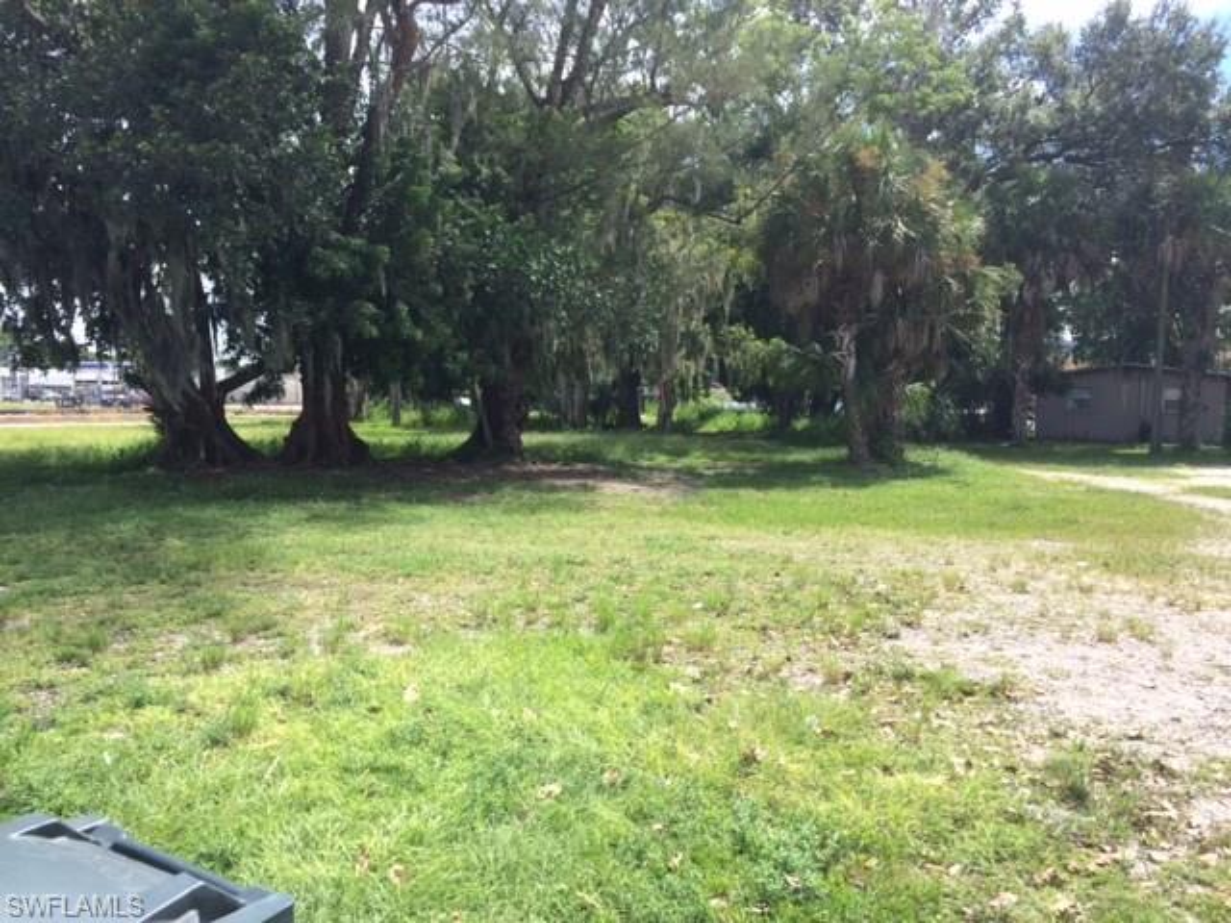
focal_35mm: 29
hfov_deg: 61.7
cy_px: 462
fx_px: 1031
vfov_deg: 48.2
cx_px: 616
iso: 32
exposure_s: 1/1208
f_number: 2.2
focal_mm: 4.15
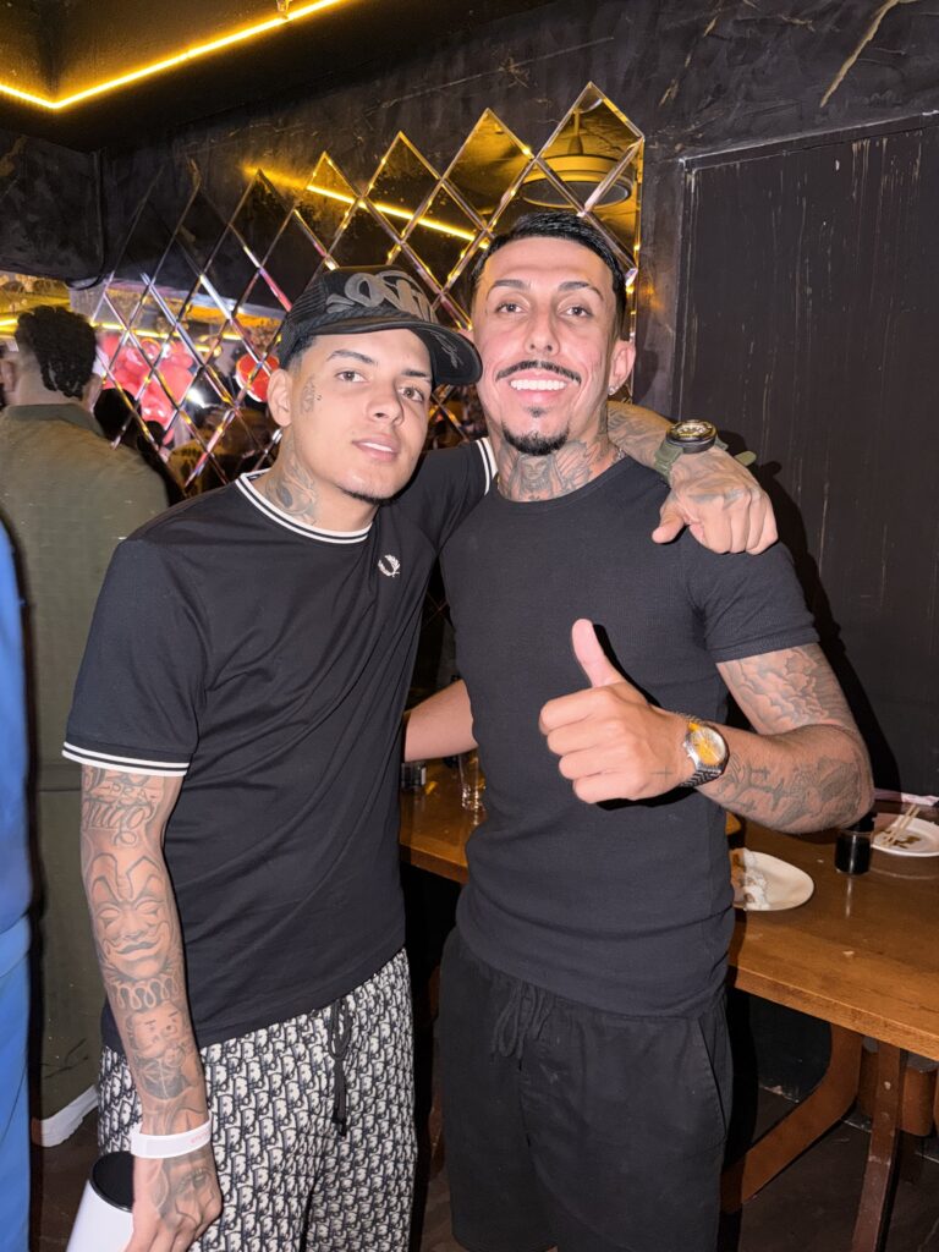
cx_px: 470
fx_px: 868
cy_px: 626
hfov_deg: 56.8
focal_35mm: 24
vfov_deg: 71.6
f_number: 1.78
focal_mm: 6.76
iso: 80
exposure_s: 1/4
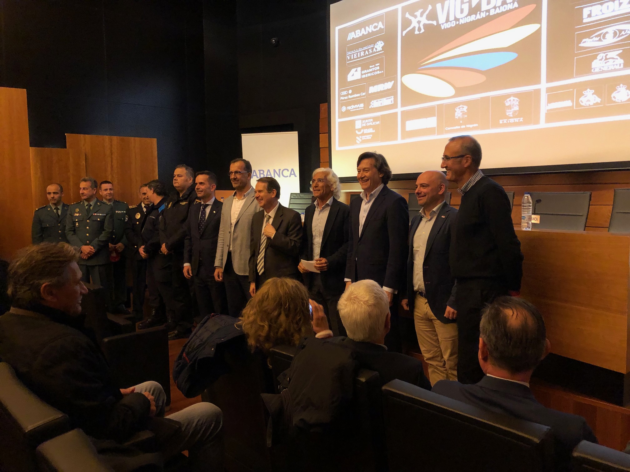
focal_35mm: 28
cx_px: 315
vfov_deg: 49.7
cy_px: 236
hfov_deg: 63.4
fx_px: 510
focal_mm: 3.99
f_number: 1.8
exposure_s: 1/6
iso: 100
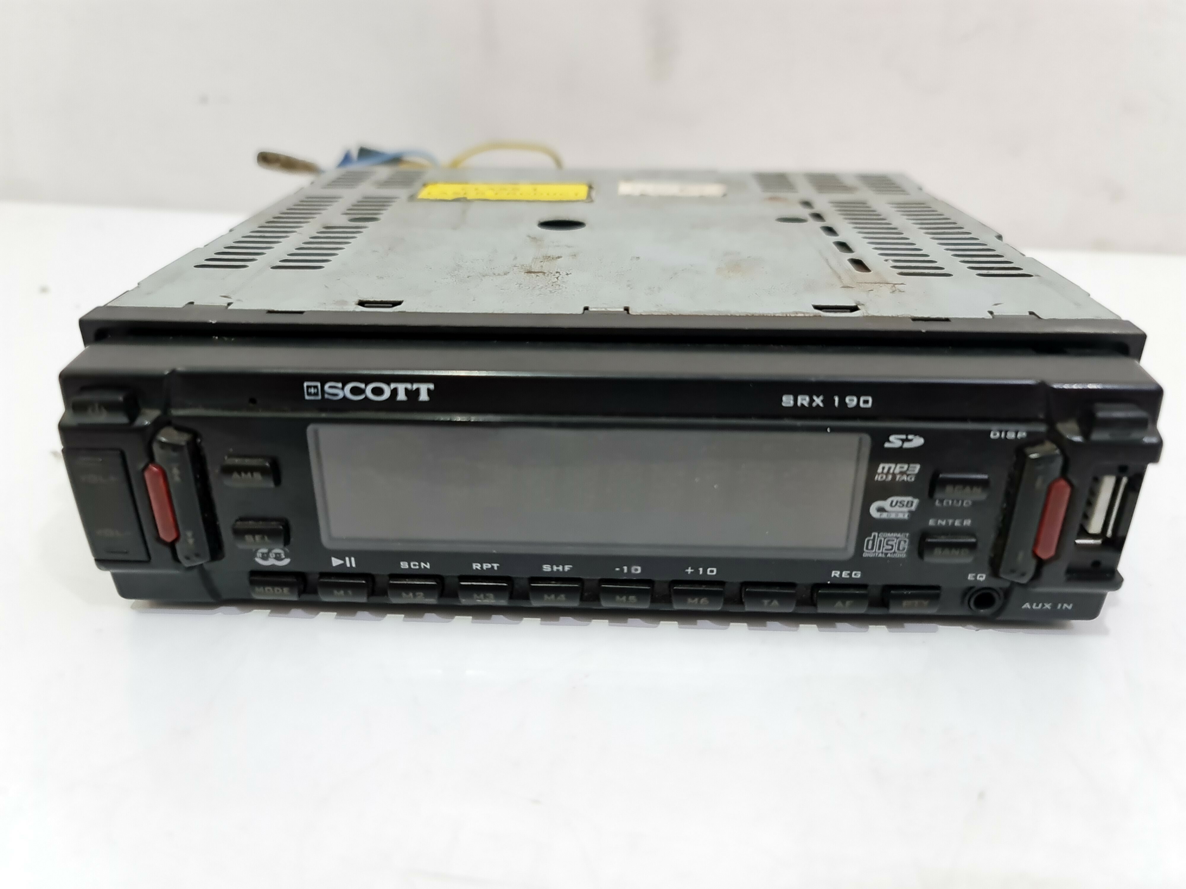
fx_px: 857
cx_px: 593
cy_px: 444
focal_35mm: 25
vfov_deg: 54.9
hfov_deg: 69.4
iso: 1250
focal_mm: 7
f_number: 1.8
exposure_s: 1/33
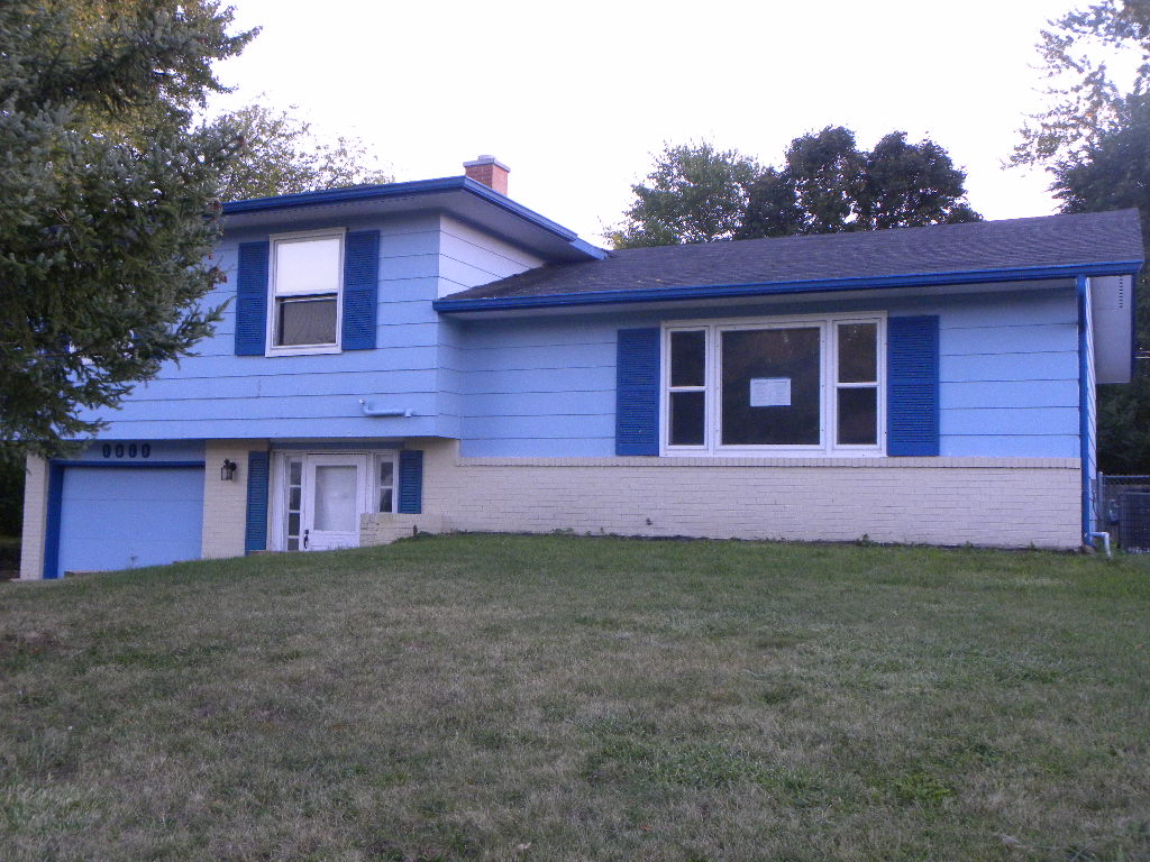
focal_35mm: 37
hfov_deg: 50.1
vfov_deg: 38.7
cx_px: 575
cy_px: 431
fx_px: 1229
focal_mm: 6.6
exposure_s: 1/74.8
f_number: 3.2
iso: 286
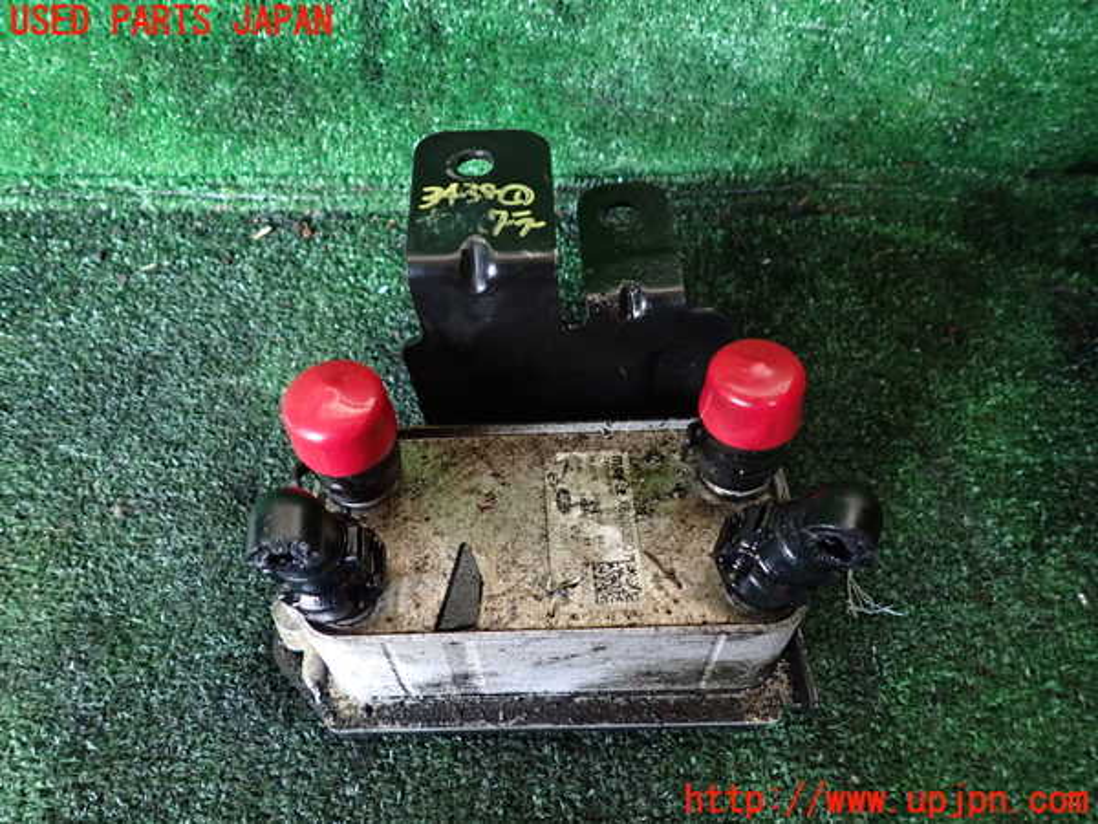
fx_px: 793
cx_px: 549
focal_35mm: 25
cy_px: 412
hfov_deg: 69.4
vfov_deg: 54.9
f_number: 2
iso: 800
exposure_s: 1/15
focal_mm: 4.5
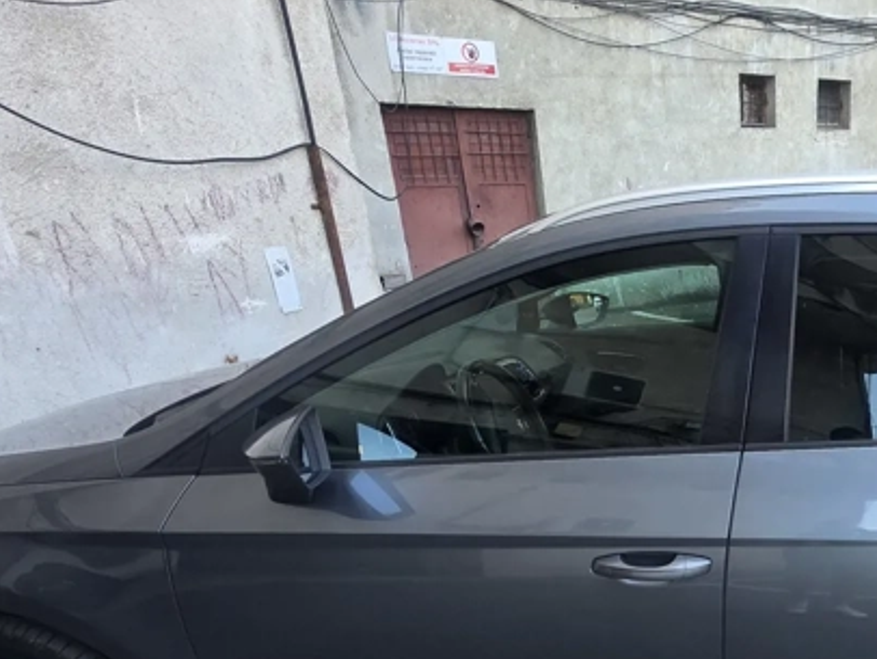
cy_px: 586
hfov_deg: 50.7
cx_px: 780
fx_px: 811
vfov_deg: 41.0
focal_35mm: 32
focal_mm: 2.2
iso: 40
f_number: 1.9
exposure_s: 1/100
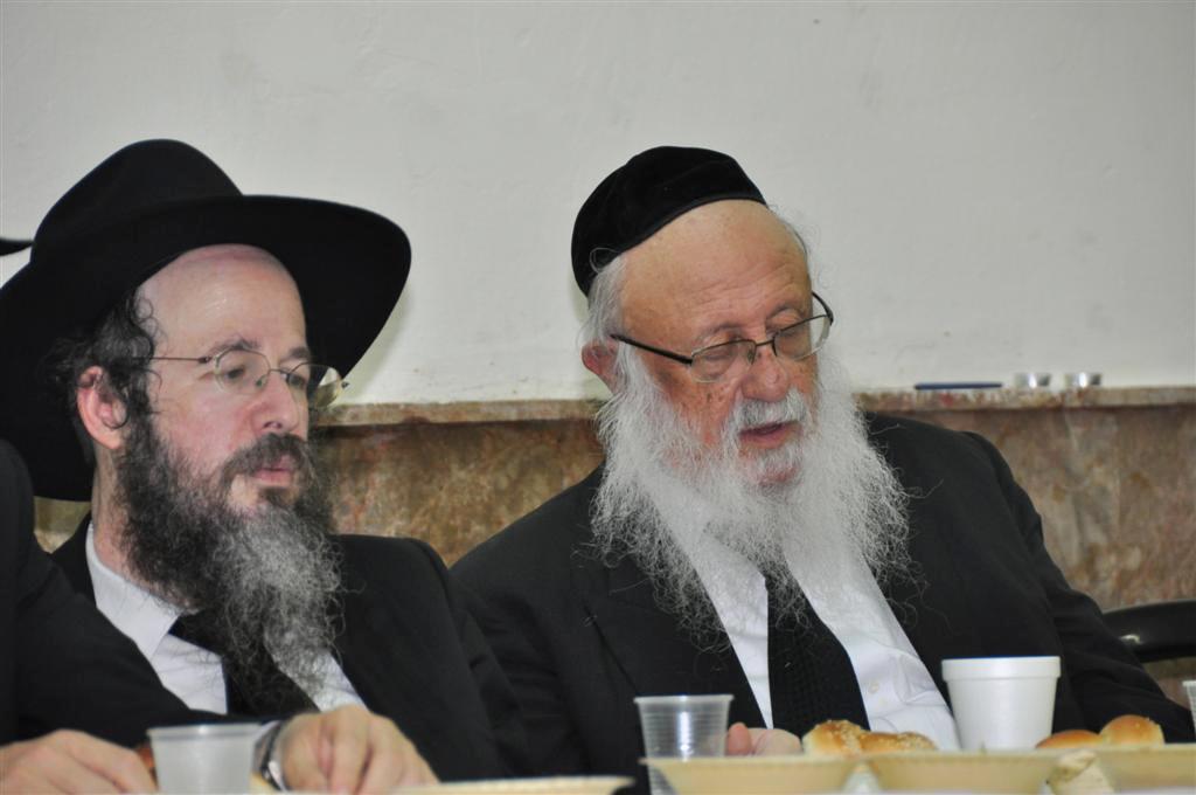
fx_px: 8461
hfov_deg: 8.1
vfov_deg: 5.4
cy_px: 398
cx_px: 598
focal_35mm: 255
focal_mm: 170
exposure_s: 1/60
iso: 800
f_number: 5.6
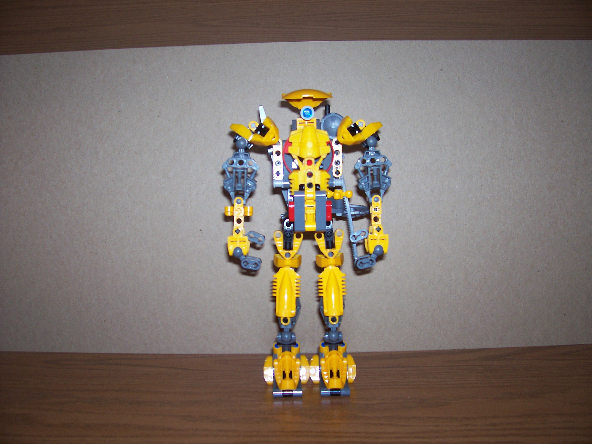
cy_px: 222
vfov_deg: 41.8
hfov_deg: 54.0
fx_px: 581
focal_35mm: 34
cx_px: 296
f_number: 2.7
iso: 80
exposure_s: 1/64
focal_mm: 5.6
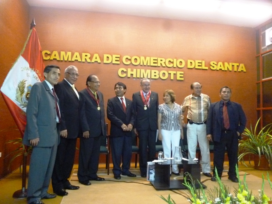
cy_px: 102
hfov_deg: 63.4
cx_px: 136
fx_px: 220
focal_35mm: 28
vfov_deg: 49.7
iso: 800
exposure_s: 1/13
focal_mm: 5
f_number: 3.1
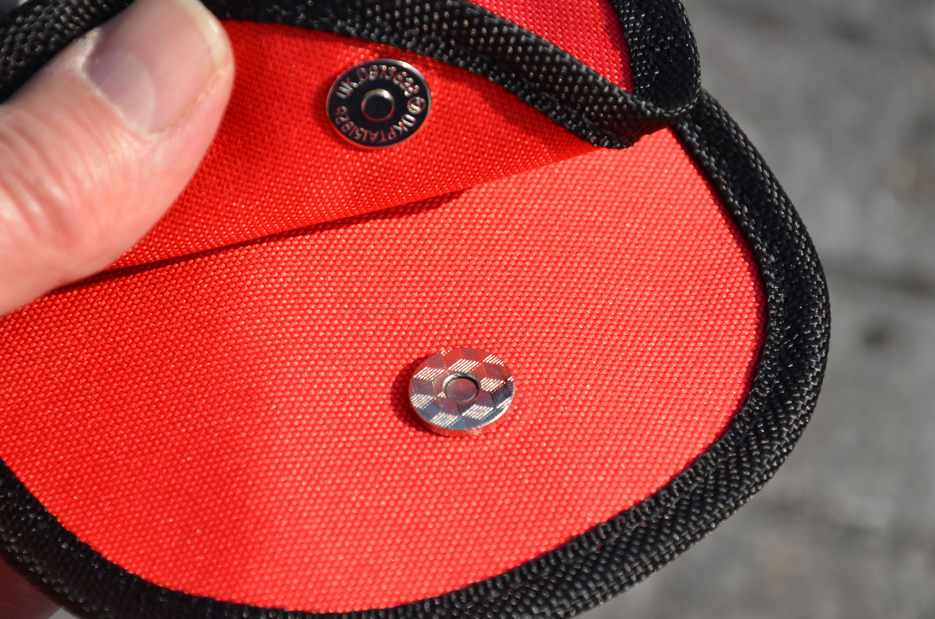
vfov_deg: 8.7
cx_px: 468
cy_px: 310
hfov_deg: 13.1
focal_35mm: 158
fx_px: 4082
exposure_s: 1/250
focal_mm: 105
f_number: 9
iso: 100
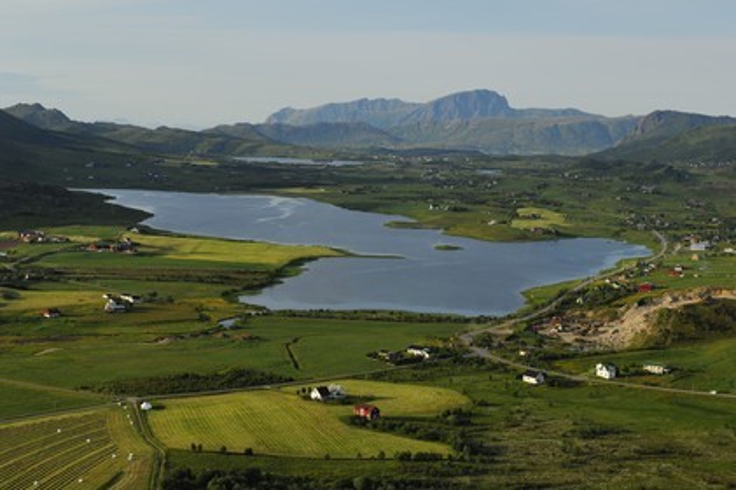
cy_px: 245
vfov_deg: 20.1
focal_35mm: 68
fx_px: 1379
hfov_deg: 29.9
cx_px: 368
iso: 100
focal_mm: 45
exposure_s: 1/800
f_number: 4
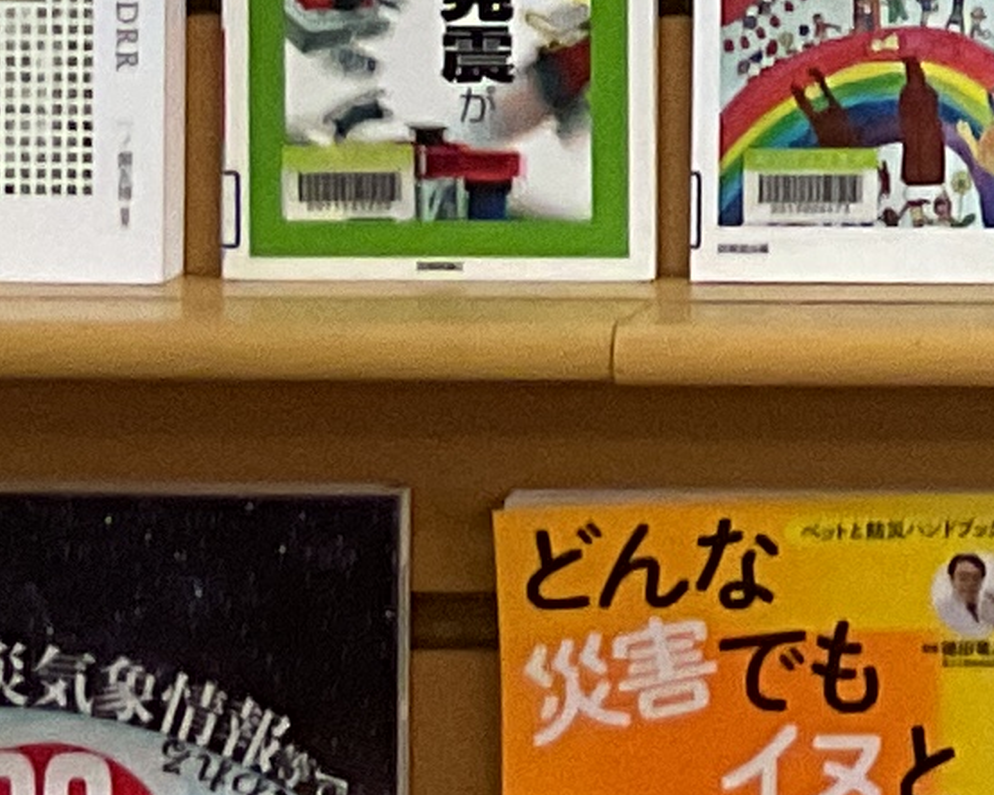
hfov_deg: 8.5
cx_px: 2485
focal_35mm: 206
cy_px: -703
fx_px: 6059
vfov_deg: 7.3
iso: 100
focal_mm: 3
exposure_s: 1/60
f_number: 1.8
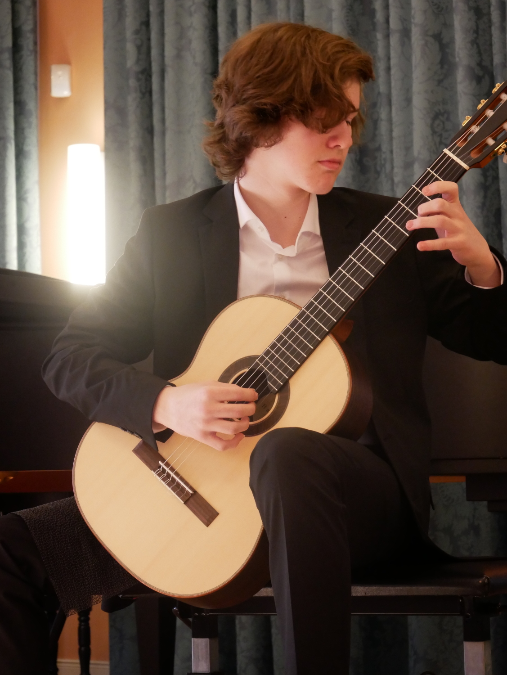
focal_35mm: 104
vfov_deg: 18.9
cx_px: 254
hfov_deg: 14.2
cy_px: 338
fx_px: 2029
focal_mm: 52
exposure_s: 1/125
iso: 2500
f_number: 5.6
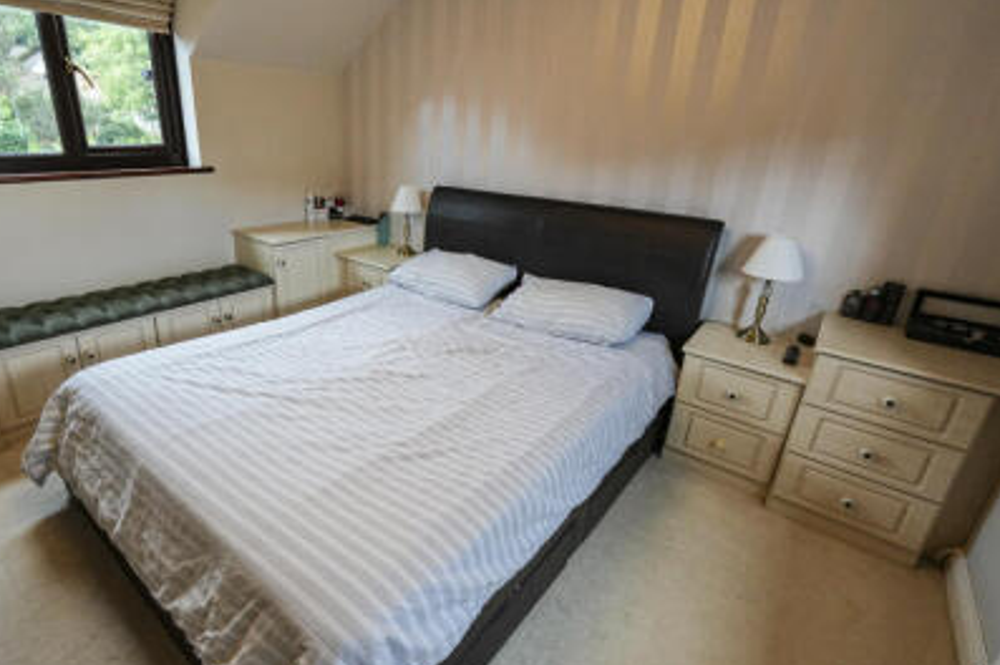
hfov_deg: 86.5
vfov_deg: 64.7
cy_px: 314
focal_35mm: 19
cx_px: 418
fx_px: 525
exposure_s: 1/160
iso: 1600
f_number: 4
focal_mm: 10.5
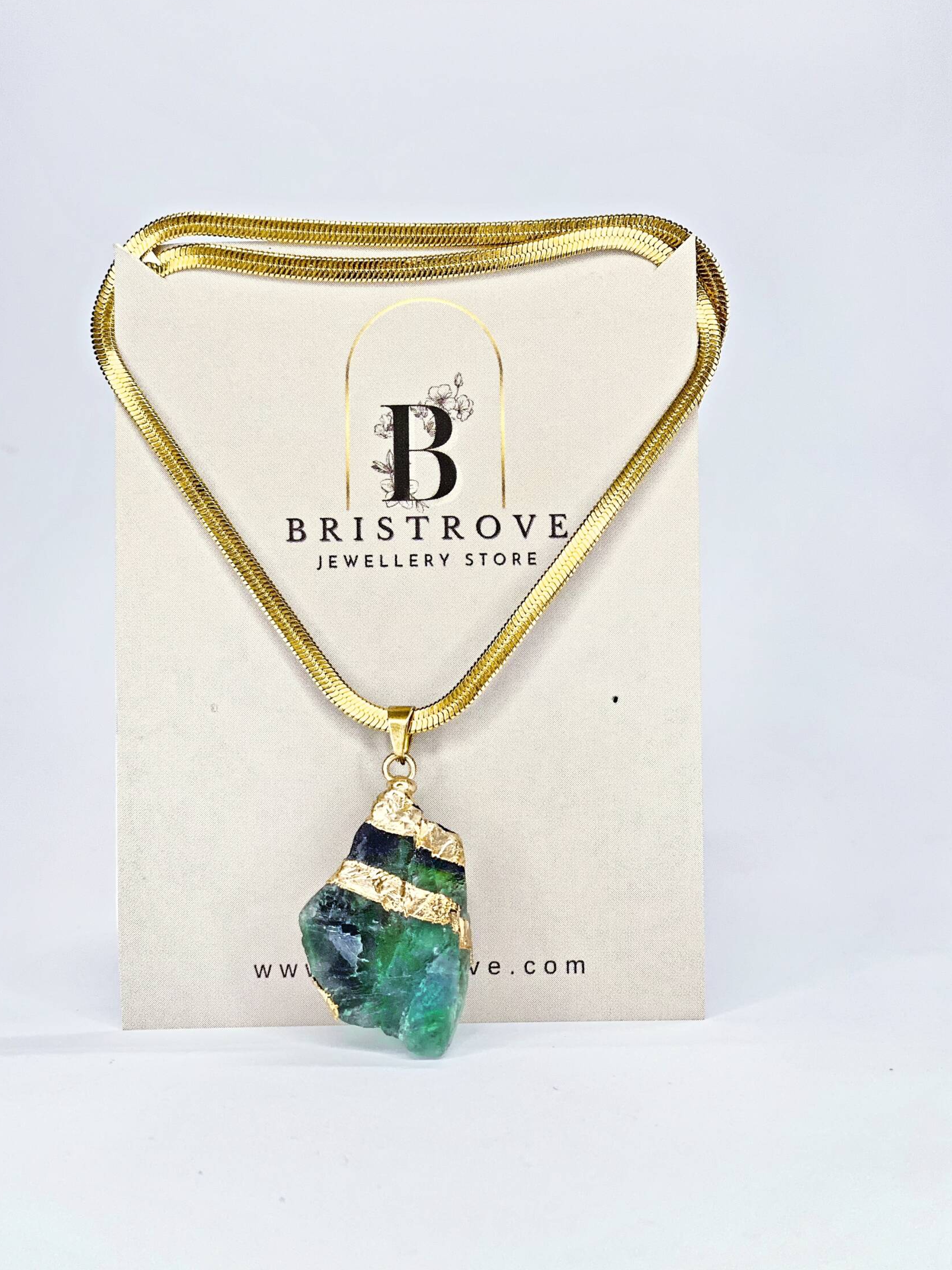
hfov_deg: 24.4
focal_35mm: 60
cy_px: 577
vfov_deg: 32.2
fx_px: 2200
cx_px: 433
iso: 100
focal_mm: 6
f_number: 2
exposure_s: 1/122
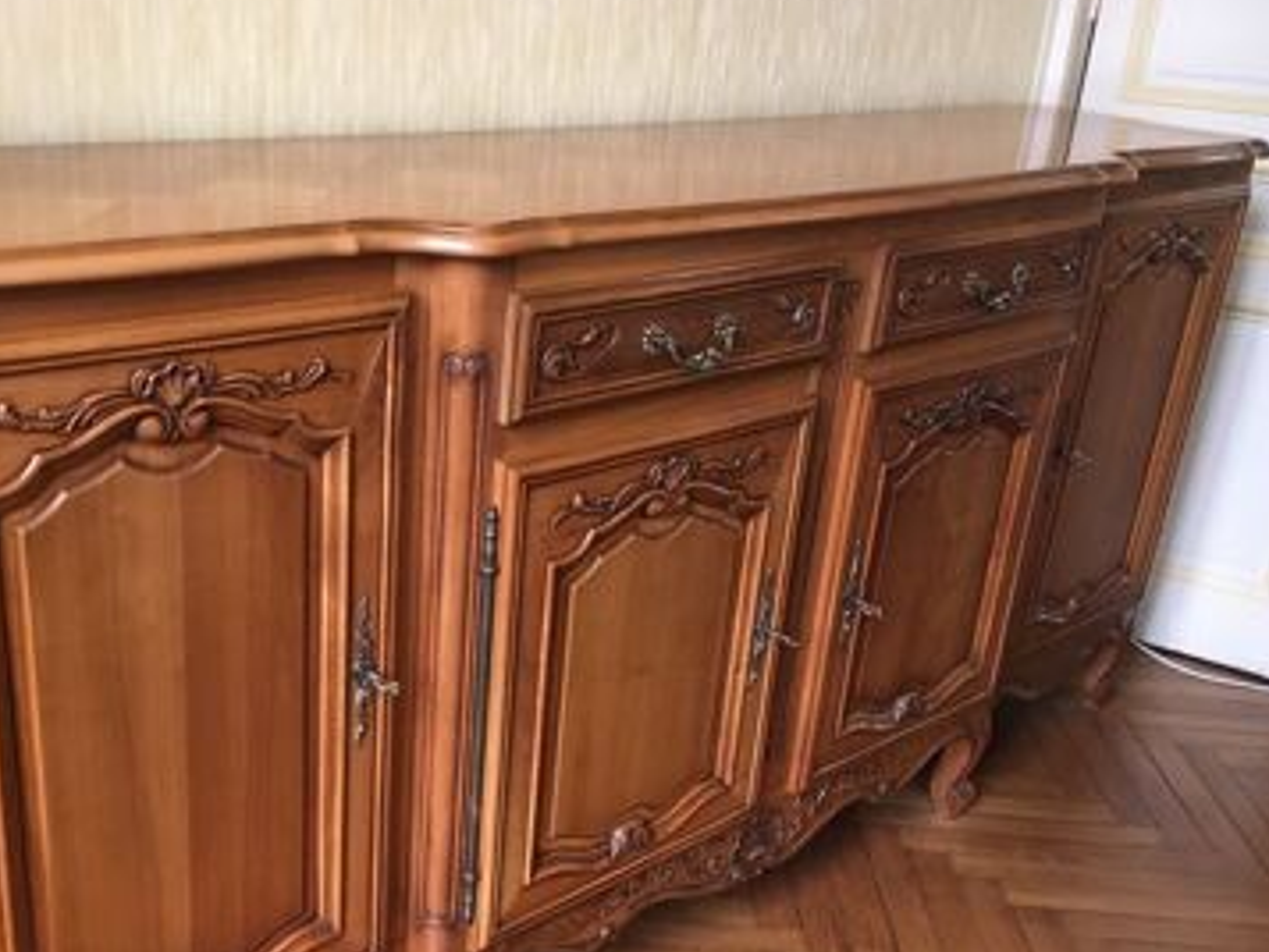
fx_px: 1430
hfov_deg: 47.5
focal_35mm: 39
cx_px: 501
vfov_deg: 36.7
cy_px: 583
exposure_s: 1/20
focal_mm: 4.15
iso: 200
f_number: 2.2
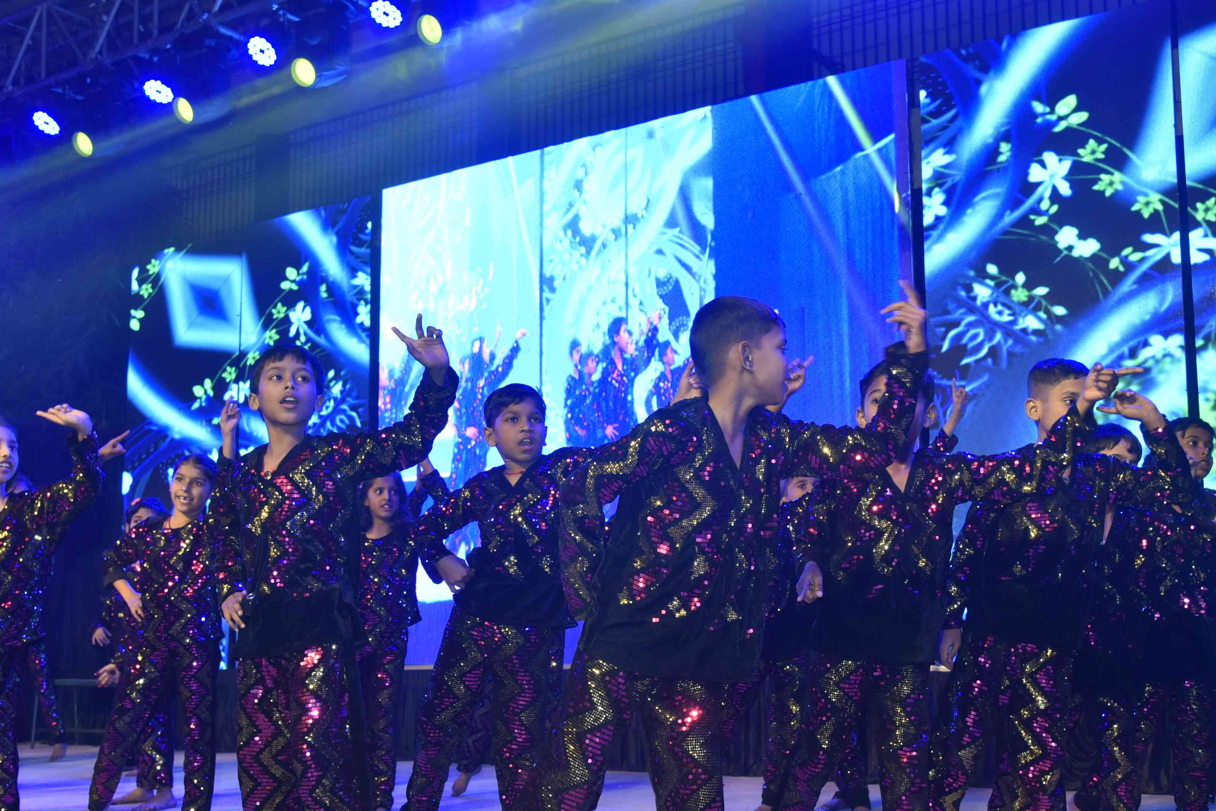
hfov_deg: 45.4
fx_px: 1452
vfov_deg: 31.1
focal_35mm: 43
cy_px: 464
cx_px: 662
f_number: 5
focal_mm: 31
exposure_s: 1/160
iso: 500
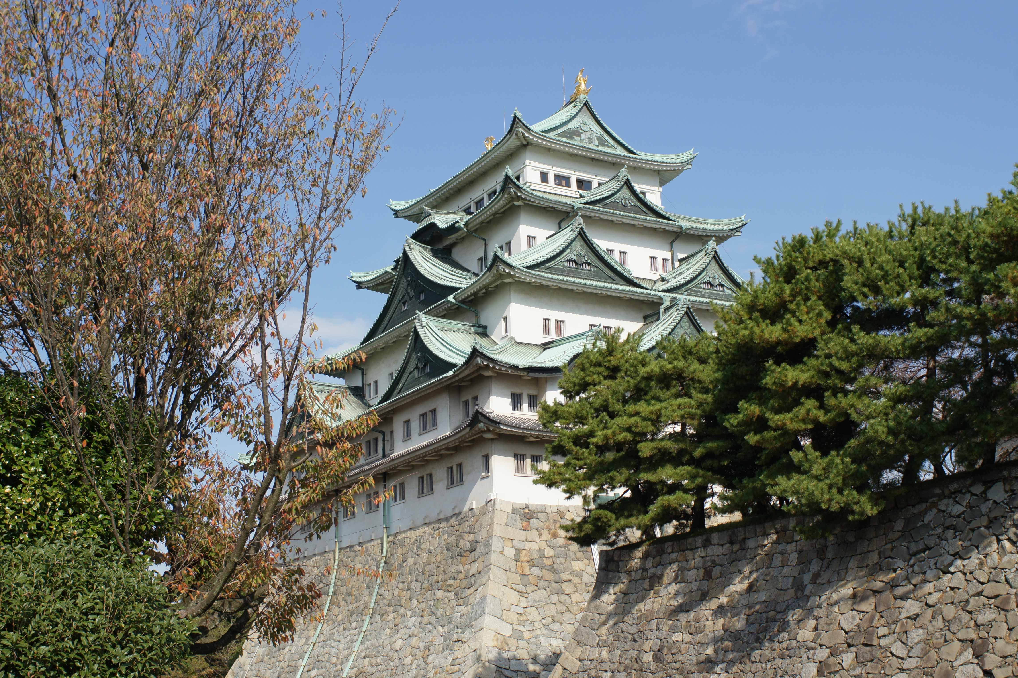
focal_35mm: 45
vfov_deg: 29.8
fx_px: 1272
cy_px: 339
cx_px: 509
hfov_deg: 43.6
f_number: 8
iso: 200
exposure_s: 1/500
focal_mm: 30
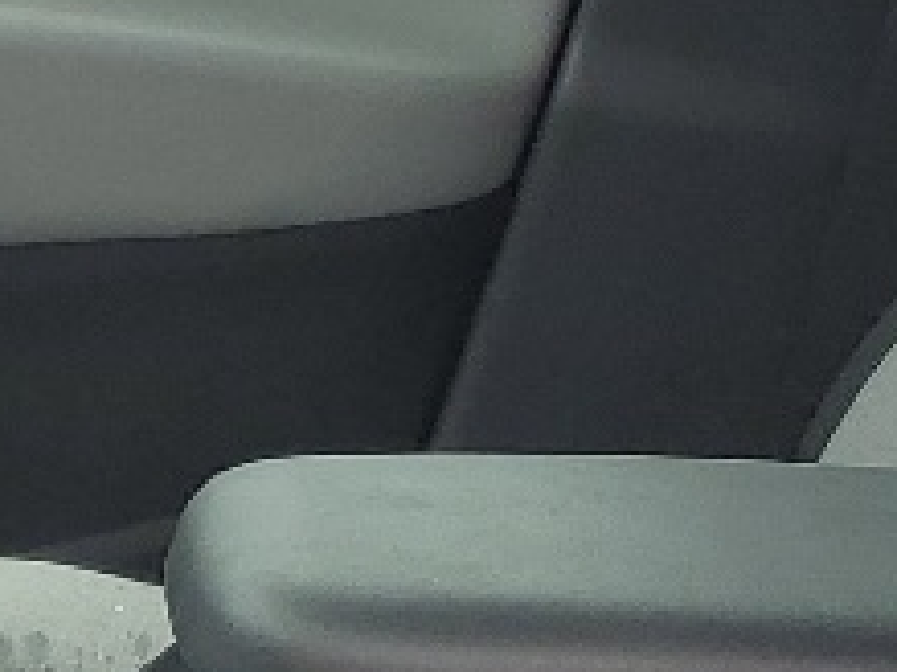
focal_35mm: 190
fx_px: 4921
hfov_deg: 10.3
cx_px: -168
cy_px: 1160
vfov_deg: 7.6
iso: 50
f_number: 1.5
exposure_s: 1/909
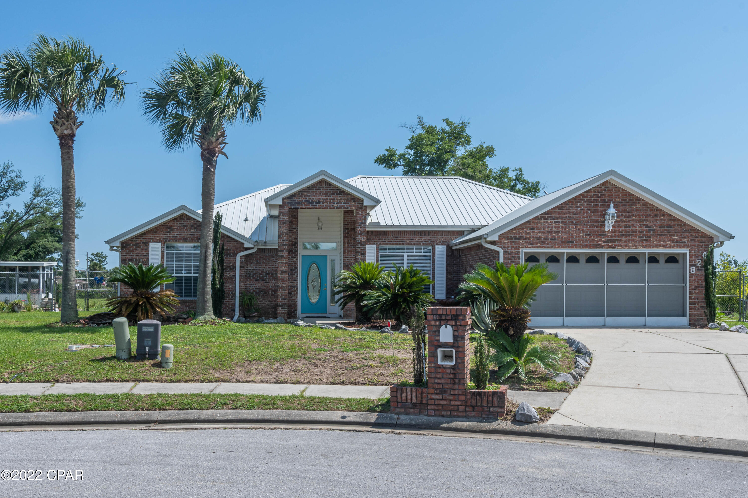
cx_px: 374
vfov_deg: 36.9
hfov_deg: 53.1
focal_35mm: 36
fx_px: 748
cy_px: 249
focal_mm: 24
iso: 100
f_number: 13
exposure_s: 1/320
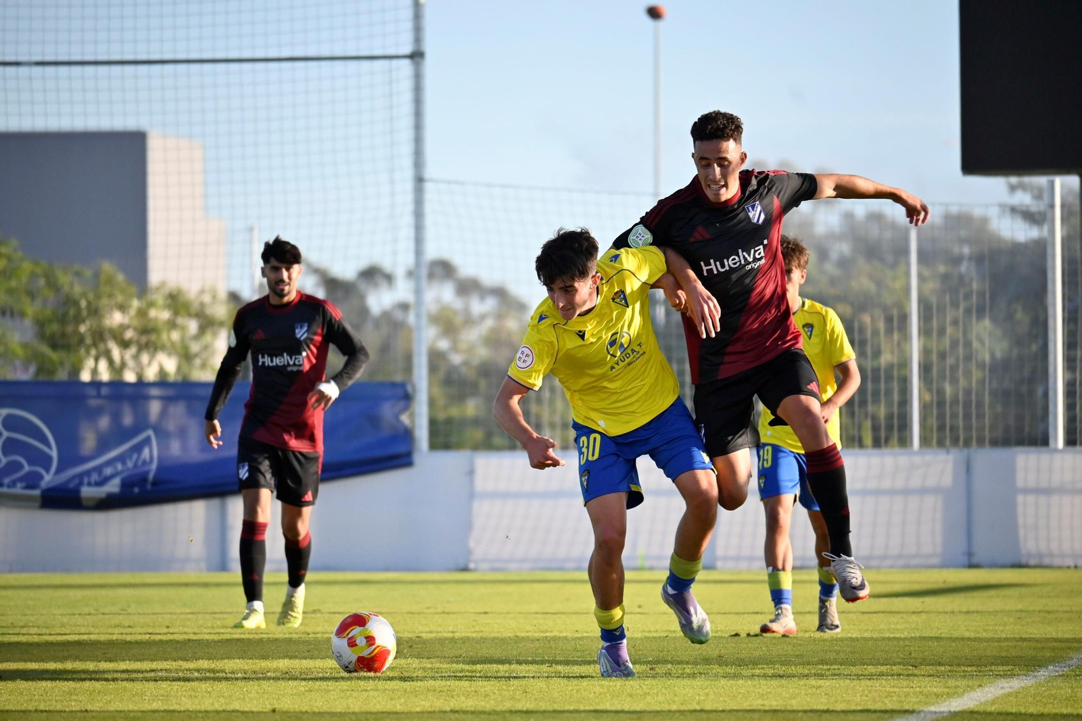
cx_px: 541
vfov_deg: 3.7
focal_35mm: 375
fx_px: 11268
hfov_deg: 5.5
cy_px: 360
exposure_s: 1/1600
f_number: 6.3
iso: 800
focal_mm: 250
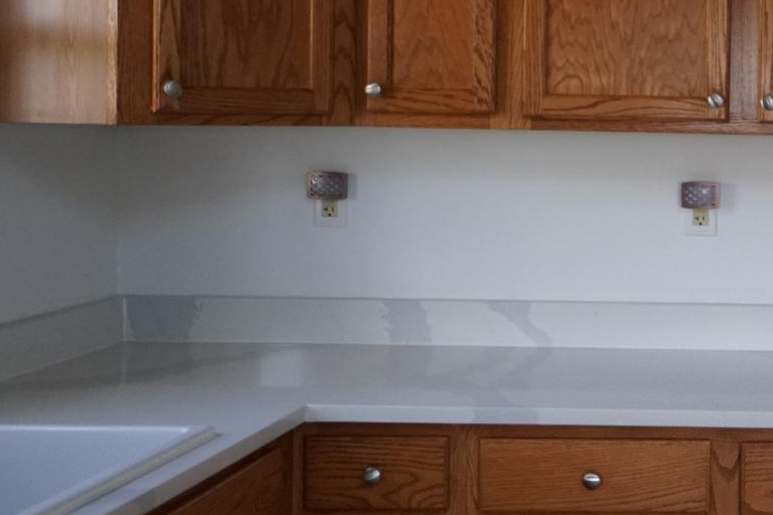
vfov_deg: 20.1
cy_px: 148
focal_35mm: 67
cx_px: 864
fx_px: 1445
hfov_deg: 27.3
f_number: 4
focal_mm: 17
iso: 1250
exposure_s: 1/160
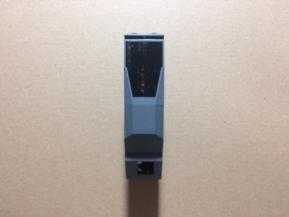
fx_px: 242
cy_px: 108
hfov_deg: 61.7
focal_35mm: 29
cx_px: 144
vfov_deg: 48.2
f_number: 2.2
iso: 200
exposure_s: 1/33
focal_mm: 4.15
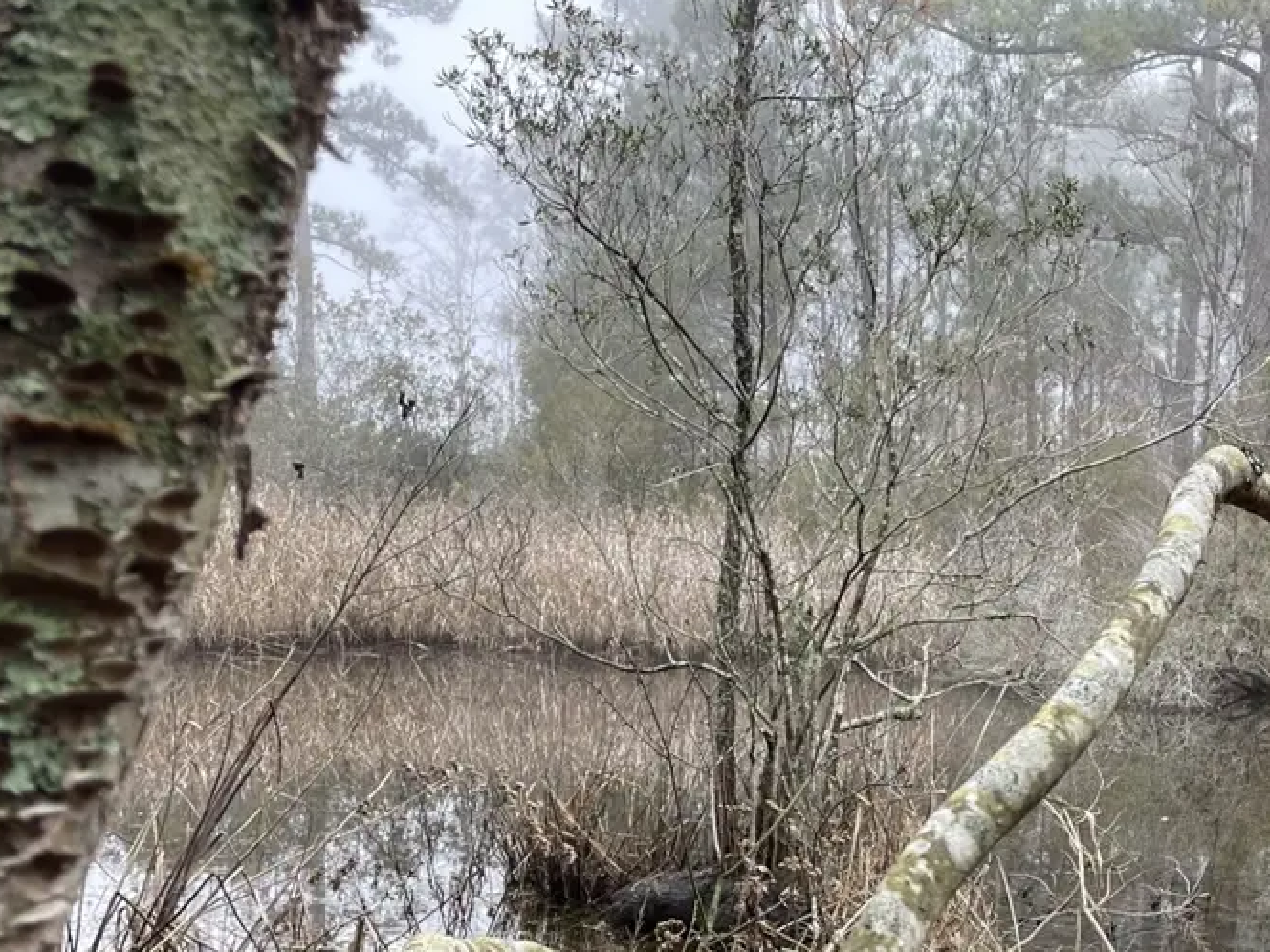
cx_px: 930
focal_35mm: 47
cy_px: 841
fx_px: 1724
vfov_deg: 29.7
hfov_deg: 39.5
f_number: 1.6
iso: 32
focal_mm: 4.2
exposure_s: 1/354
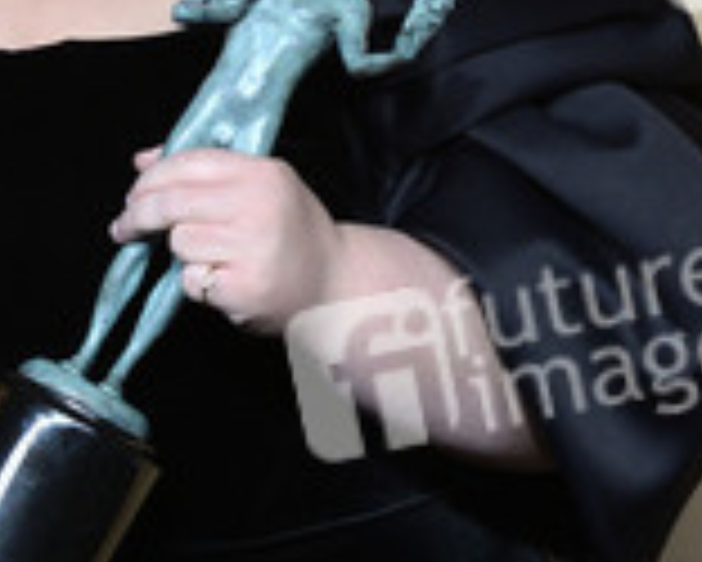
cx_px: 110
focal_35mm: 294
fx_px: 6112
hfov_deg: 6.6
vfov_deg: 5.3
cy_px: 130
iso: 1600
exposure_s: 1/250
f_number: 6.3
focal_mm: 122
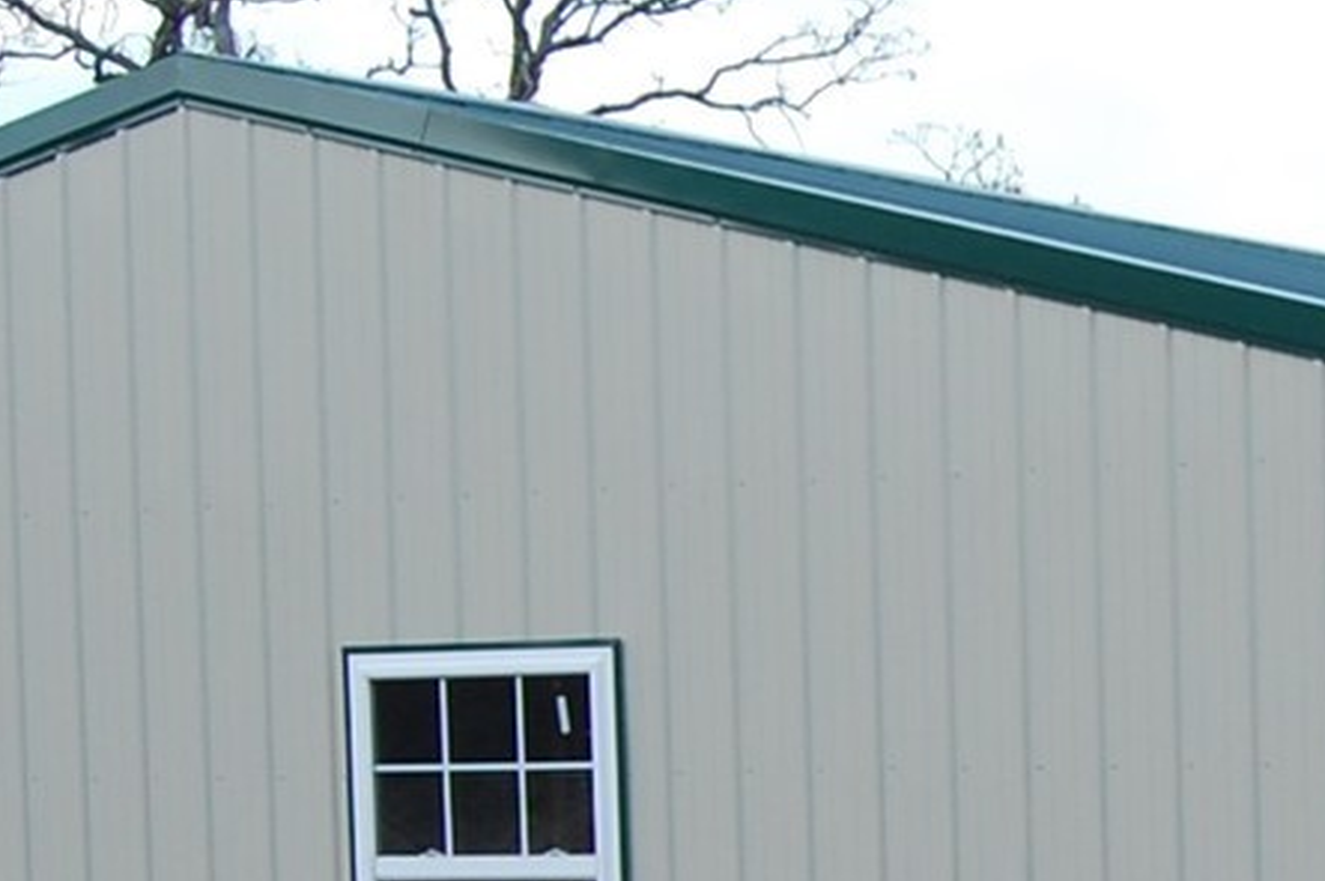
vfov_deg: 10.9
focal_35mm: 124
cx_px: 1443
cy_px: 1005
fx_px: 4559
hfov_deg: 16.1
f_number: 5.6
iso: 200
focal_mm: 18
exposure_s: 1/125
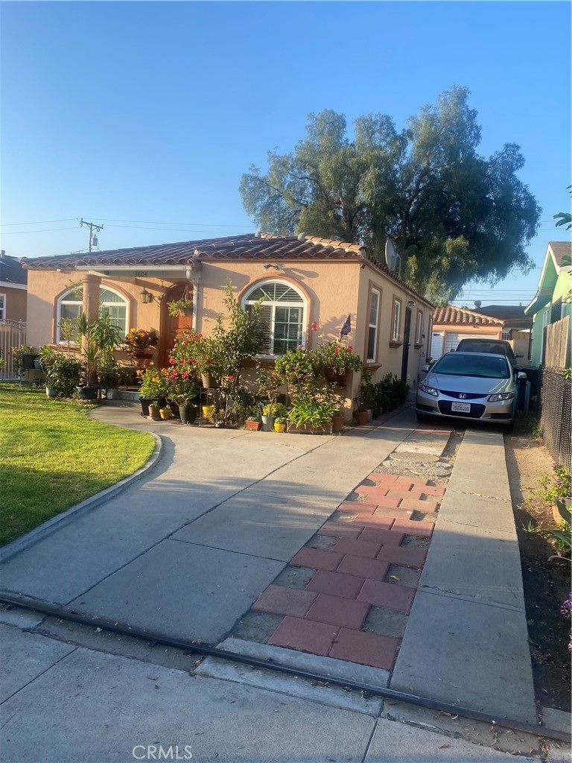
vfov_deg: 67.3
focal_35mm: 26
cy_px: 382
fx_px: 573
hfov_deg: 53.1
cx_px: 286
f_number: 1.8
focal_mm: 4.25
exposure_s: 1/981
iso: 32
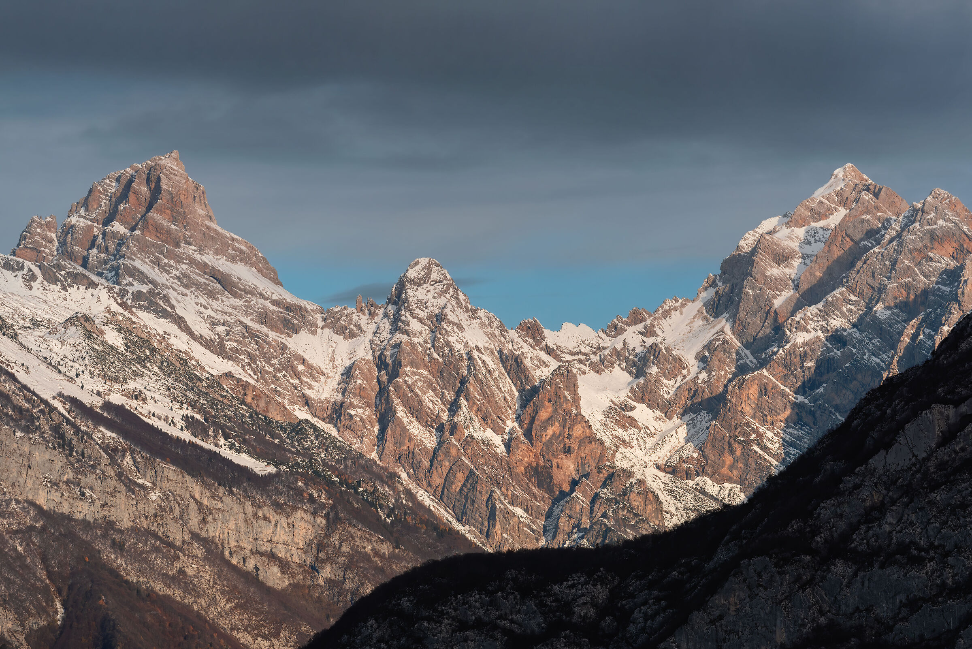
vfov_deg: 6.9
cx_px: 486
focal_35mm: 200
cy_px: 324
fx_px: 5402
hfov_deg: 10.3
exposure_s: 1/250
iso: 125
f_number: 7.1
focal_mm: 200
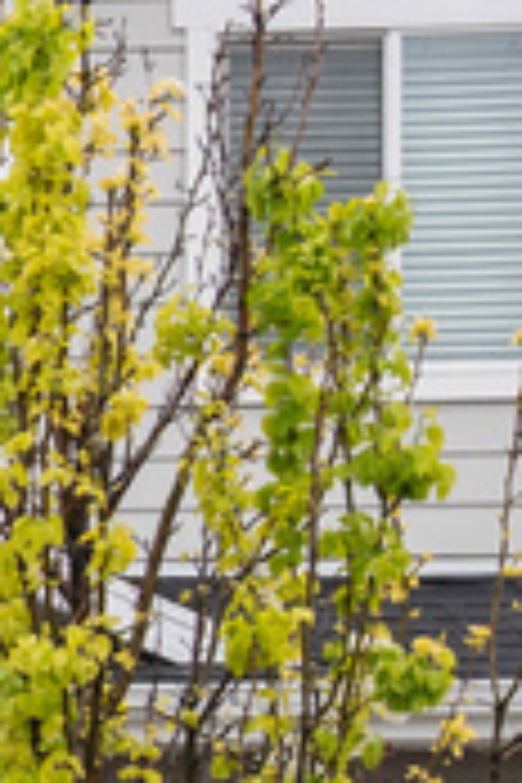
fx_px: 3391
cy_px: 1107
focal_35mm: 156
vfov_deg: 12.6
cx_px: -1134
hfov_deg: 7.5
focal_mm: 26.5
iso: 800
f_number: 8
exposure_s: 1/320
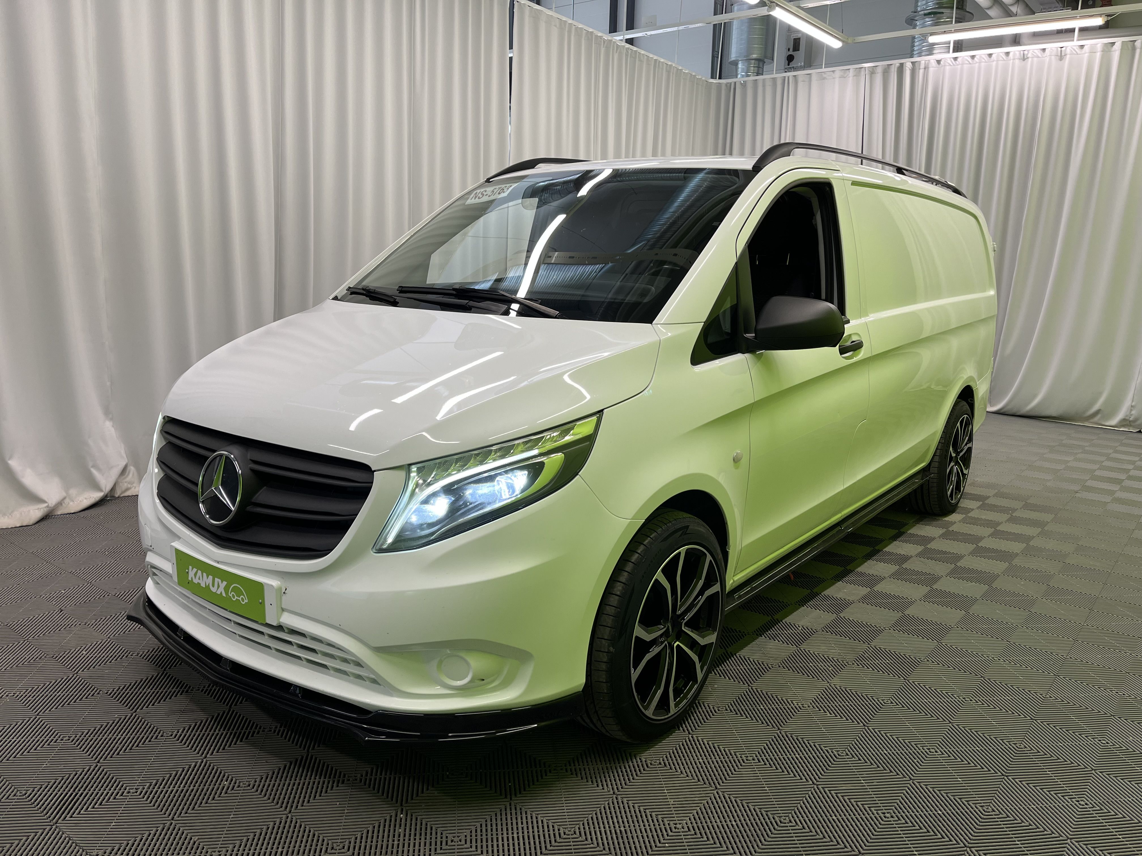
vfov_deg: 53.1
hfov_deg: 67.3
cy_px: 428
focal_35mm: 26
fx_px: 858
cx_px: 571
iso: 64
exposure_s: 1/100
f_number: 1.6
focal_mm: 5.1
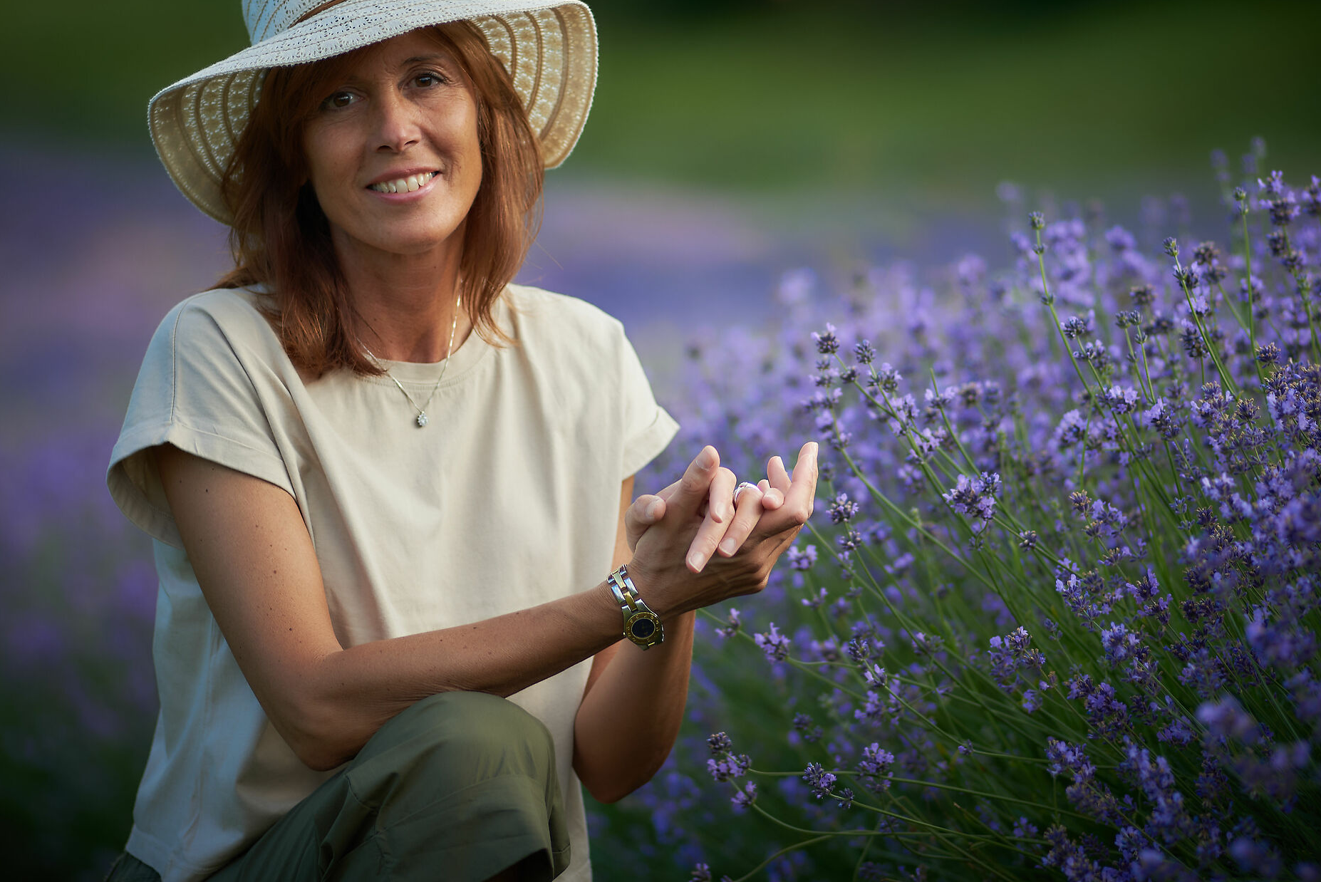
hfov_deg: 8.8
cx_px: 706
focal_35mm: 233
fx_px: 8553
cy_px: 358
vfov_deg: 5.9
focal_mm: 180
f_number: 2.8
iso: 100
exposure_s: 1/500
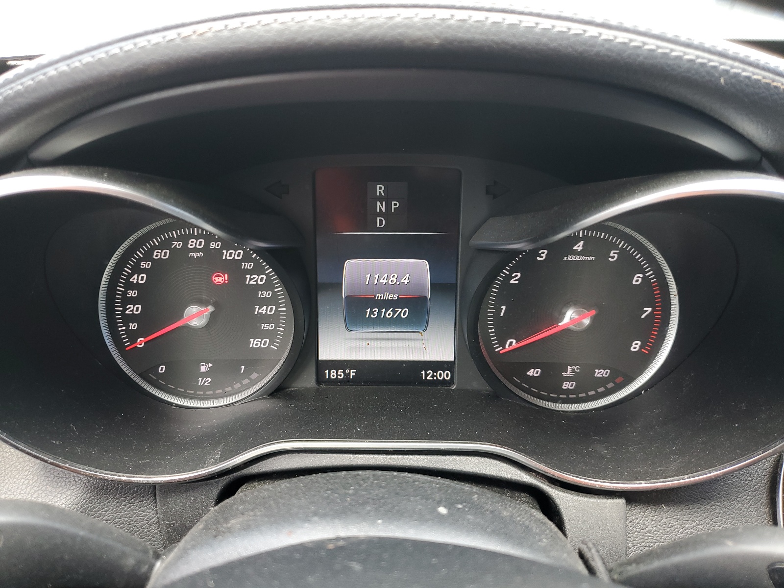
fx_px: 589
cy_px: 294
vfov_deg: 53.1
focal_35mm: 26
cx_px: 392
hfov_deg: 67.3
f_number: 1.5
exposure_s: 1/60.2
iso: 66
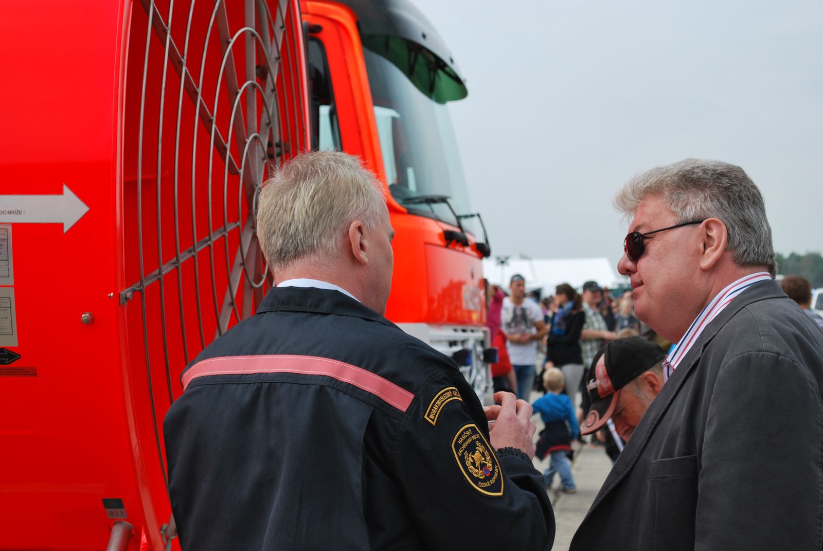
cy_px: 276
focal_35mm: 82
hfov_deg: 24.6
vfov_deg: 16.6
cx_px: 412
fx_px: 1888
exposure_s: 1/250
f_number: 8
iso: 100
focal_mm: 55
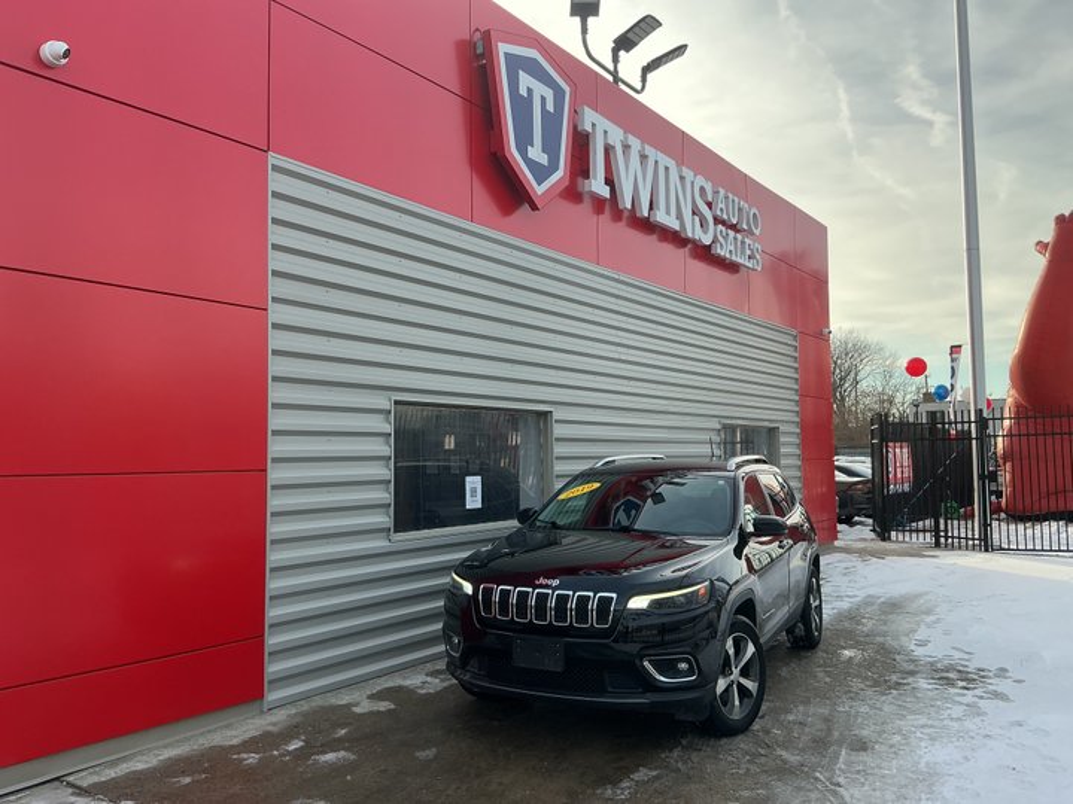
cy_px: 402
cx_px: 536
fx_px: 899
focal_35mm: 29
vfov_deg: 48.2
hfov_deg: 61.7
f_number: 1.8
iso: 25
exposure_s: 1/613
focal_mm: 3
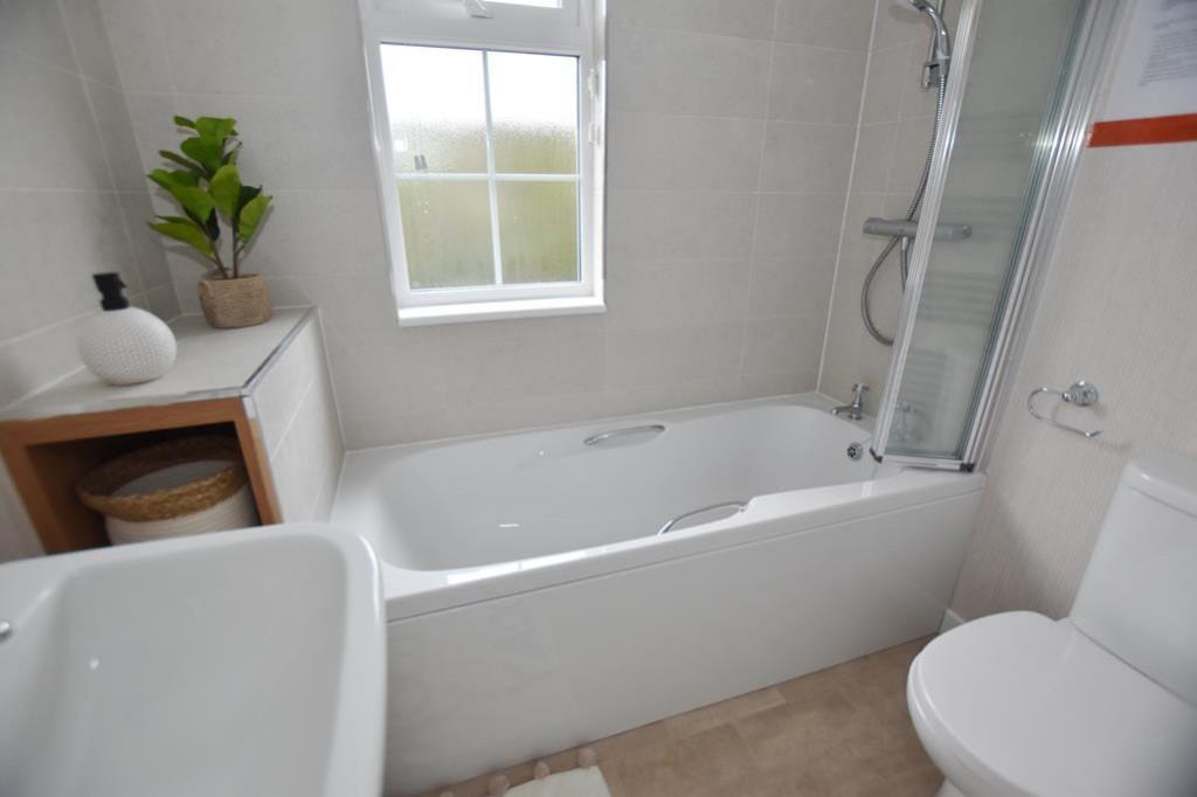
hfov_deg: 100.4
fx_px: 499
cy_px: 398
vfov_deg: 77.3
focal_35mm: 15
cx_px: 598
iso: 640
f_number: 3.5
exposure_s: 1/250
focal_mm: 10
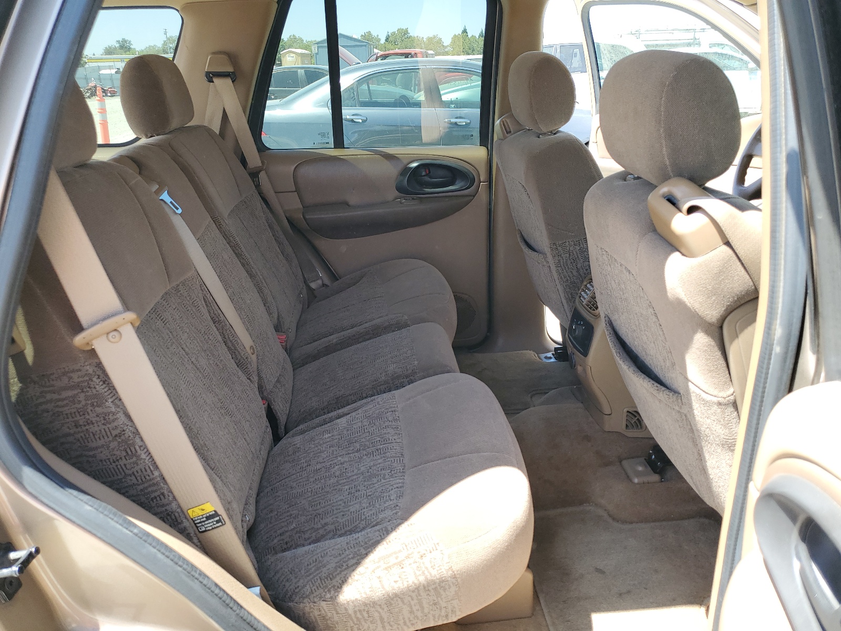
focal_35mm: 26
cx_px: 420
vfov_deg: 53.1
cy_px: 316
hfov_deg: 67.3
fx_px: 632
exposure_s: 1/244
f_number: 1.5
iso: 50
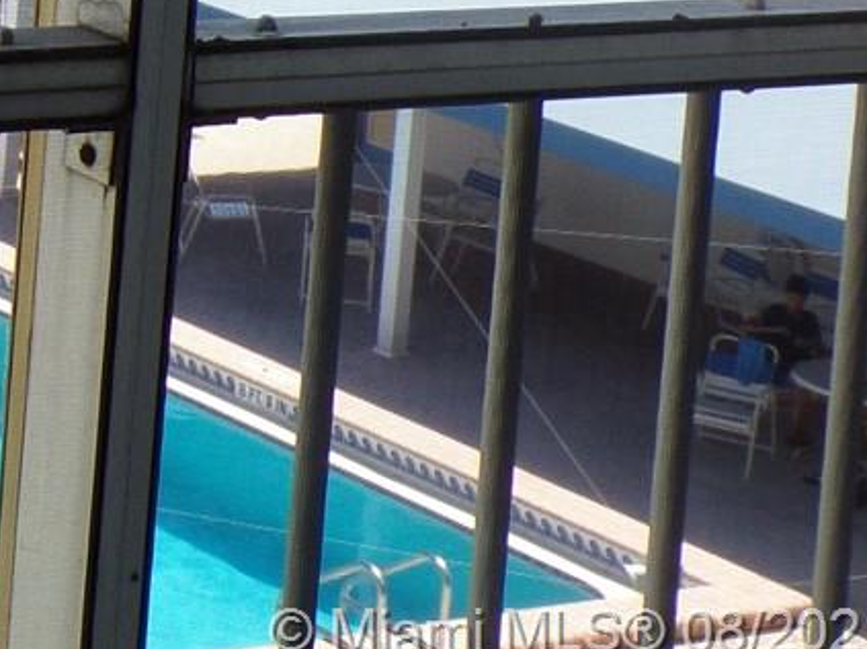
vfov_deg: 8.9
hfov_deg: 11.5
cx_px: -705
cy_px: -555
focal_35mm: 159
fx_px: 3981
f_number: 4.9
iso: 80
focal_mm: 7.6
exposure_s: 1/300
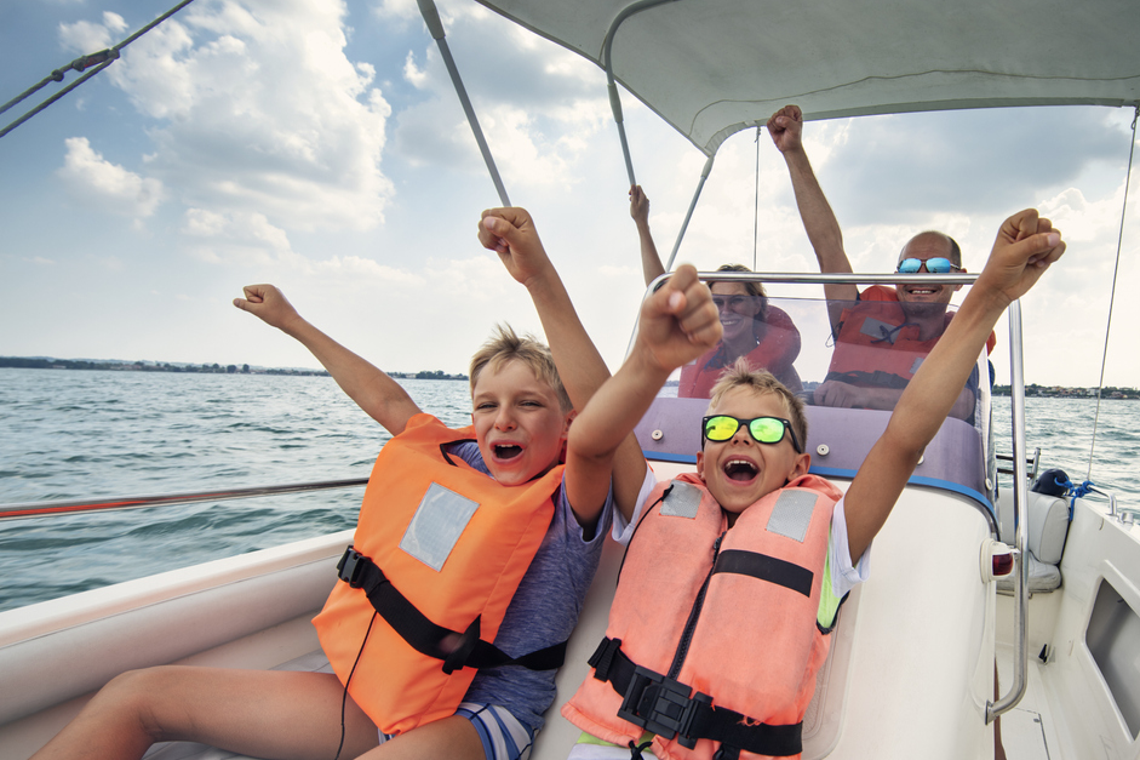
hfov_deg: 82.0
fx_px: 633
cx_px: 731
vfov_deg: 61.3
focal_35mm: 20
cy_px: 462
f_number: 8
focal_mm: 15
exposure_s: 1/80
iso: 64
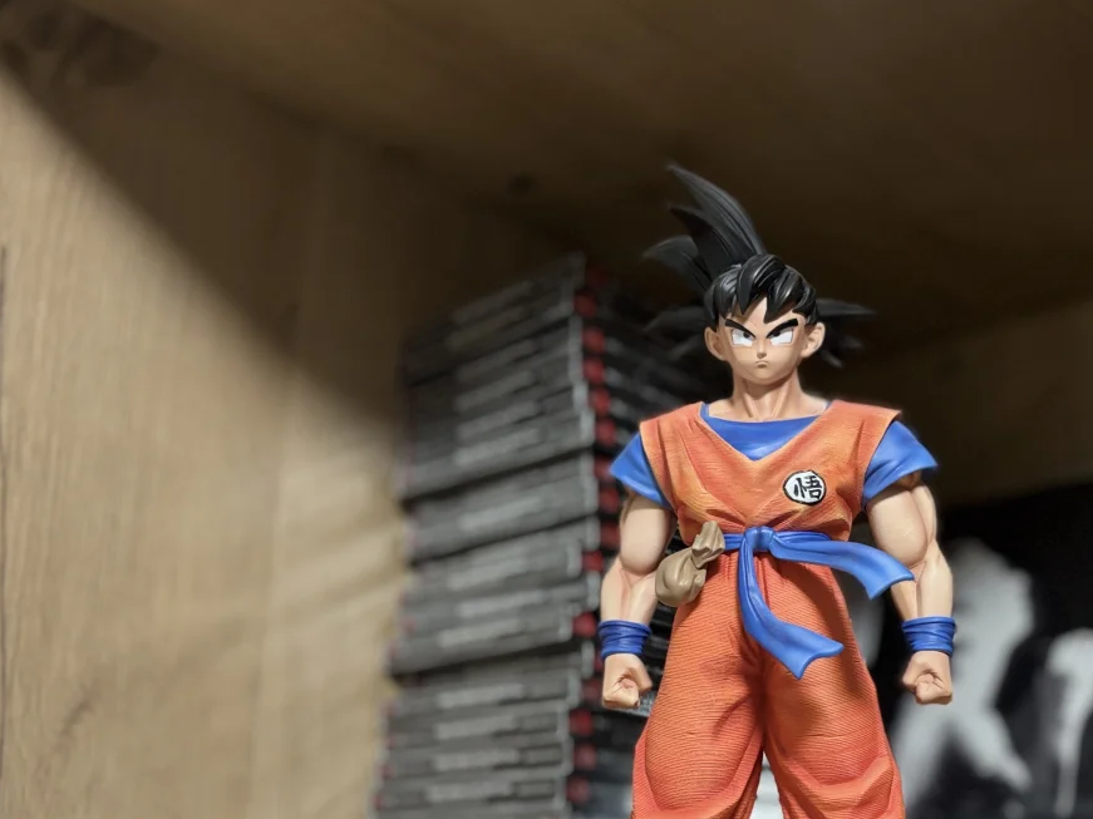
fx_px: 1358
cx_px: 772
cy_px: 636
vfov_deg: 32.8
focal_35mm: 43
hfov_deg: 42.9
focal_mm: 5.96
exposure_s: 1/50
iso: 400
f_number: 1.6
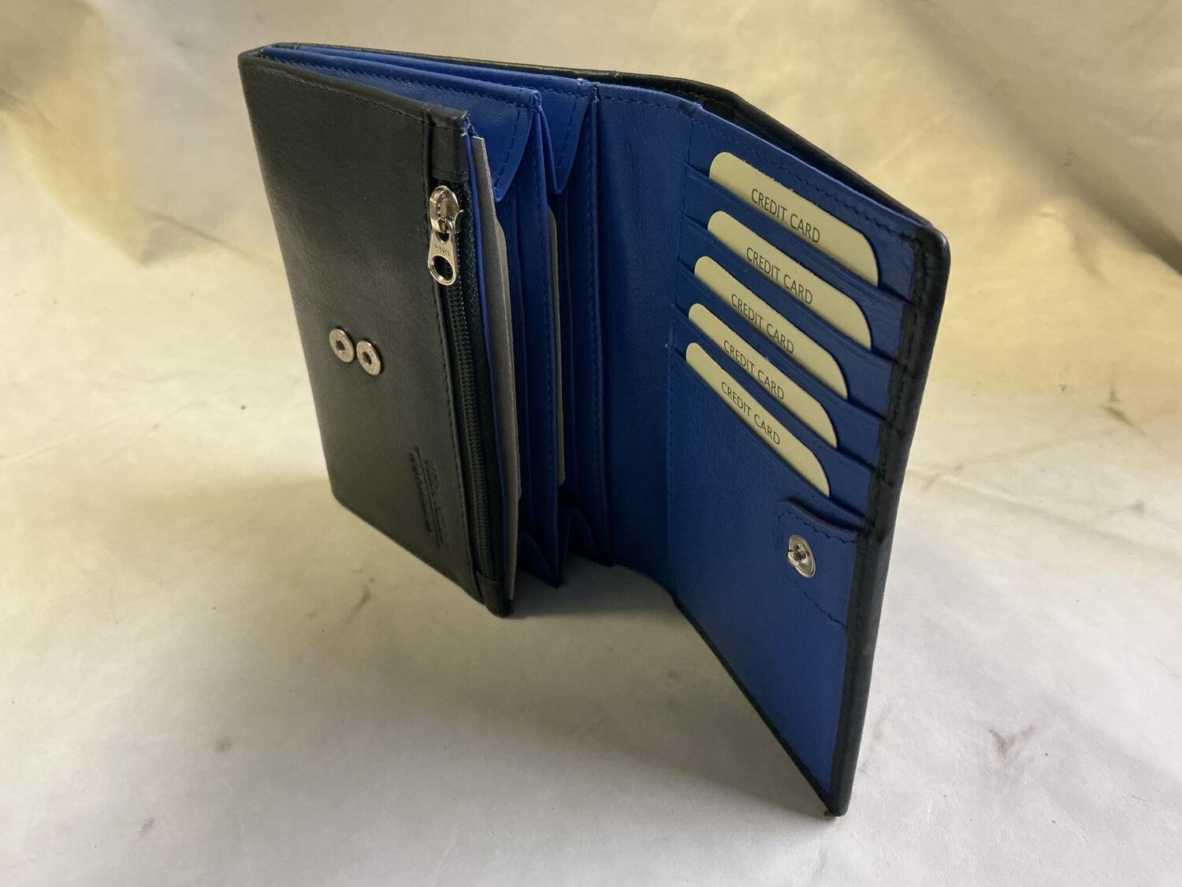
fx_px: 990
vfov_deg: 48.2
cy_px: 444
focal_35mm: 29
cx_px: 591
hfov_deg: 61.7
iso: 250
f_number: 1.8
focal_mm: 3
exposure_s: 1/50
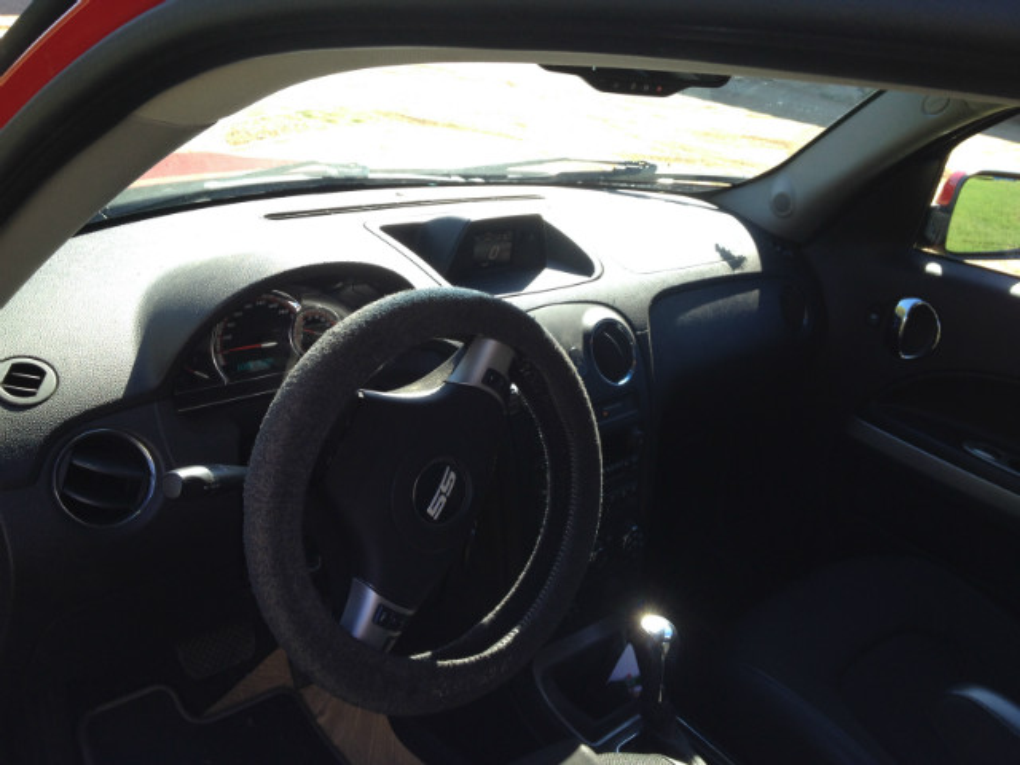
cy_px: 382
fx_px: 1031
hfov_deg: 52.6
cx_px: 510
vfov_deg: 40.7
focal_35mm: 35
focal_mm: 4.28
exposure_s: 1/247
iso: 50
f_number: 2.4
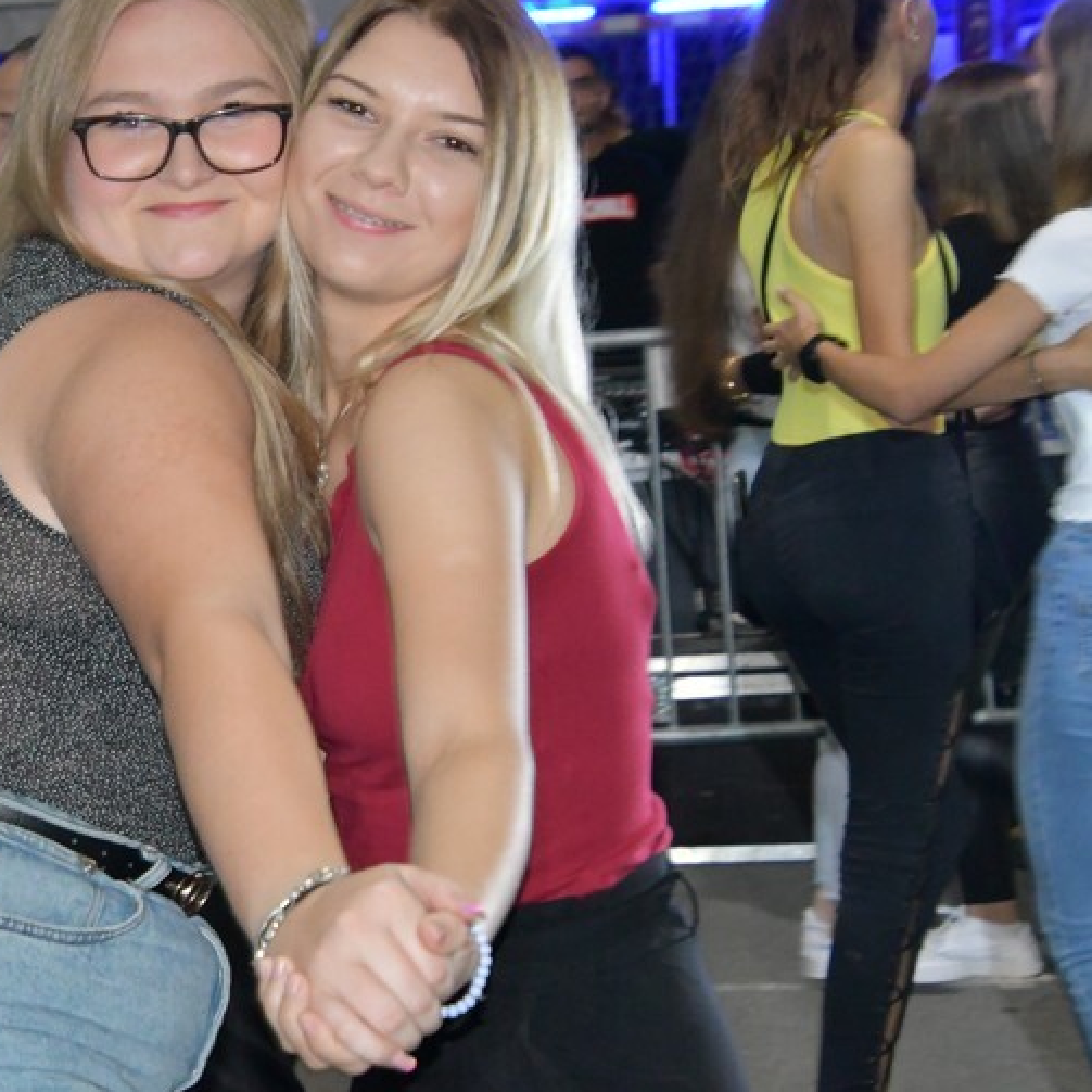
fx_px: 4711
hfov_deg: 13.1
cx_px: 185
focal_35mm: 132
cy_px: 493
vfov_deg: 13.2
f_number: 8
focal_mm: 62
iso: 6400
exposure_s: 1/60
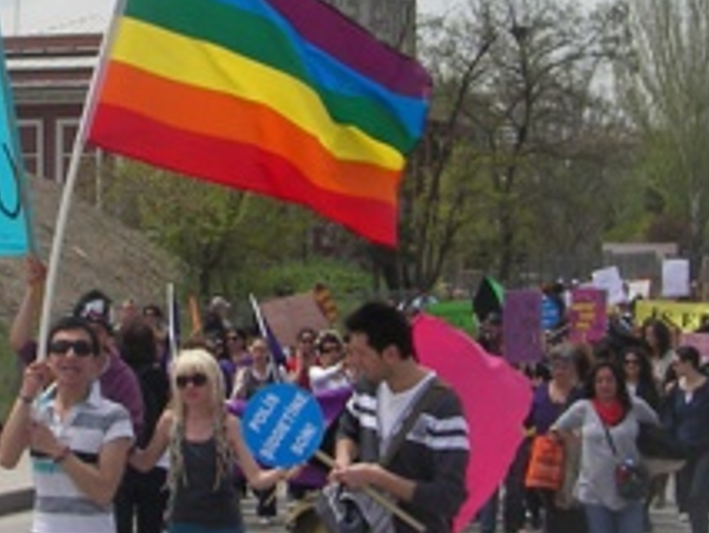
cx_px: 163
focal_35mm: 98
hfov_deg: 19.8
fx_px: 2008
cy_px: 165
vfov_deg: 15.1
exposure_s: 1/400
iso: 50
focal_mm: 6.3
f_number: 6.6
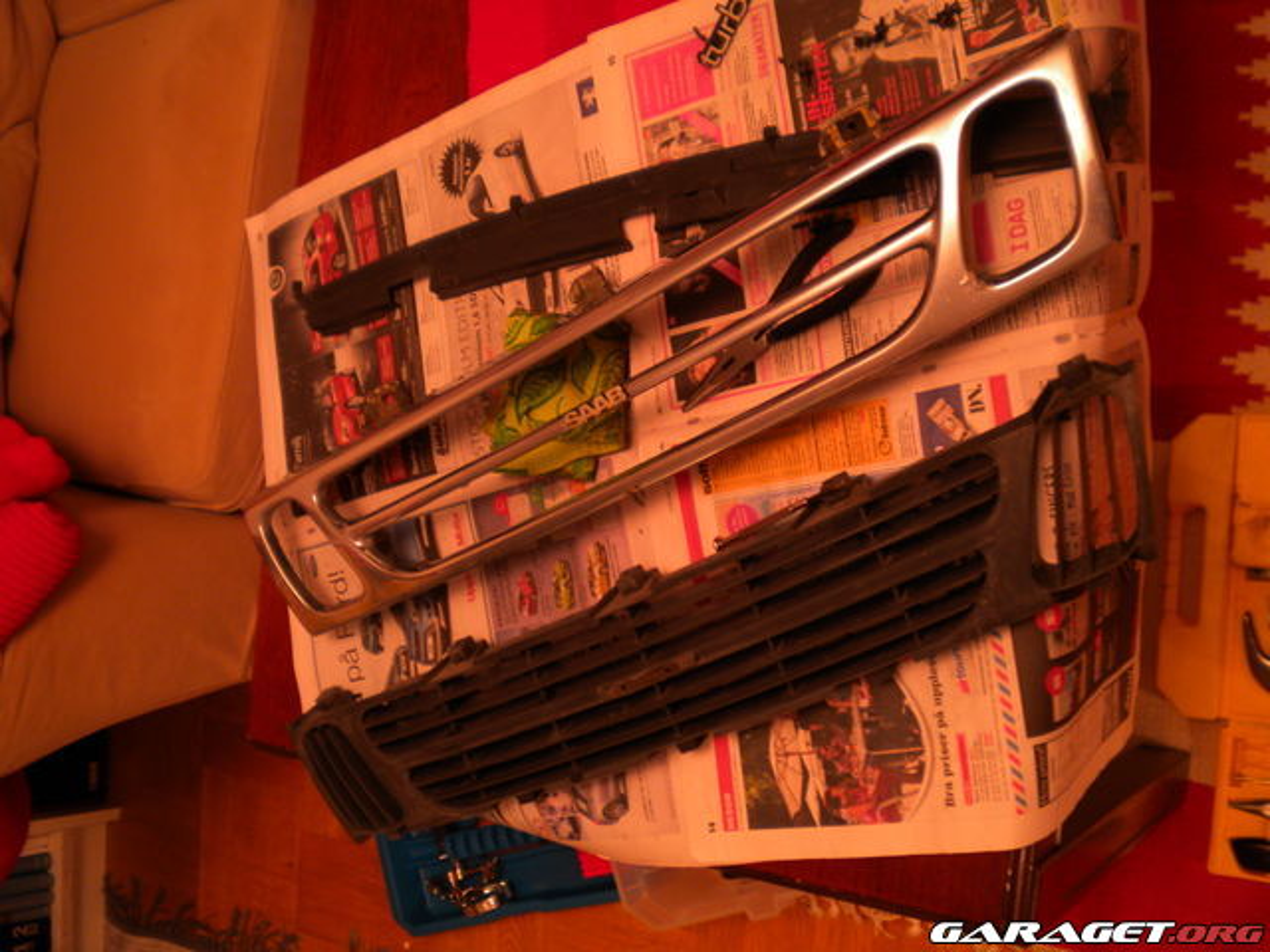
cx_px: 635
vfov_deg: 40.7
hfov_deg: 52.6
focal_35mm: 35
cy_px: 476
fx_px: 1284
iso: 80
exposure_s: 1/3.7
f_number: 3.1
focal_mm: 6.3
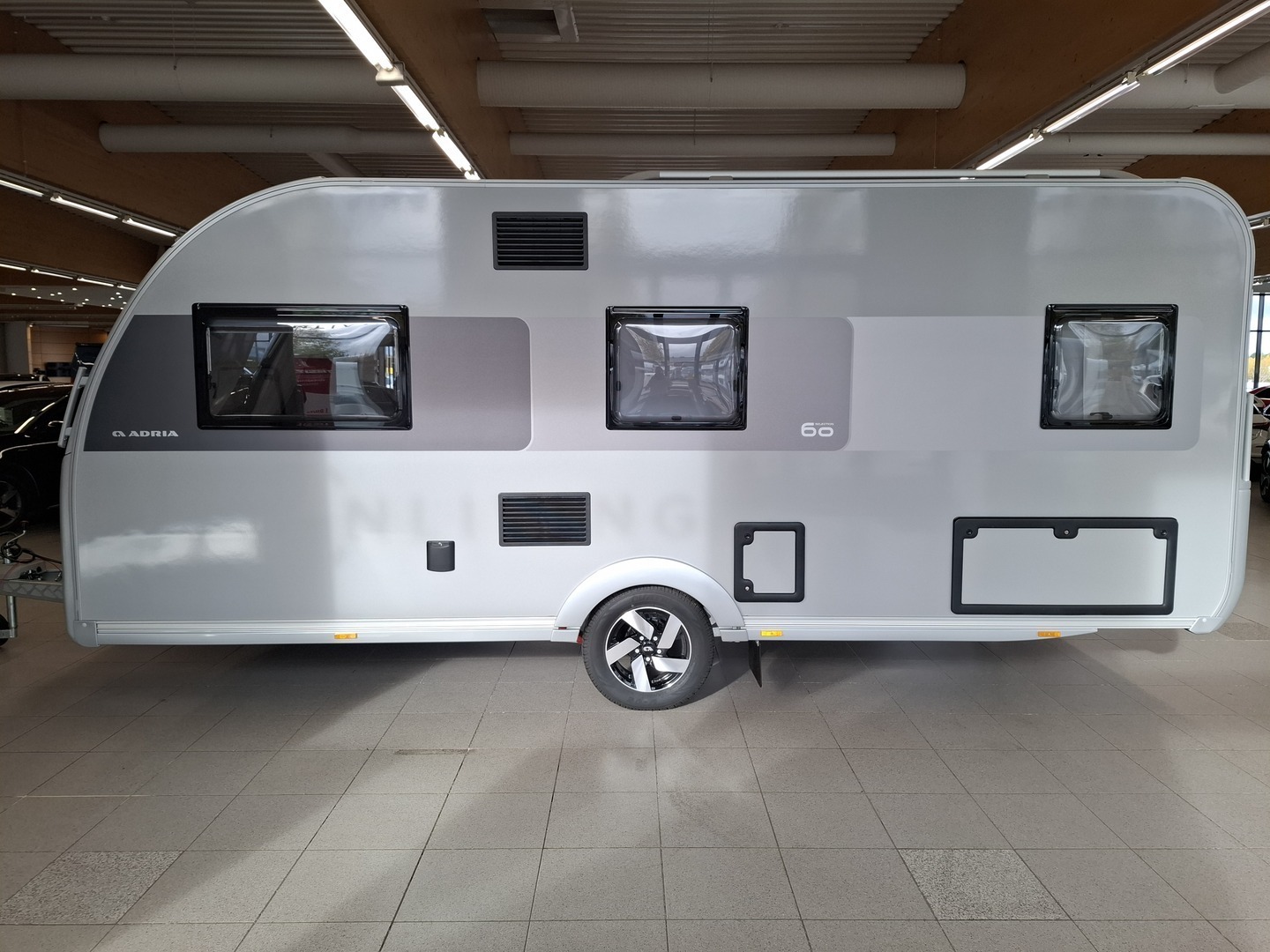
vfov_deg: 58.9
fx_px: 844
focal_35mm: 23
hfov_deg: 73.9
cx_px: 635
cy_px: 476
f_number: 1.8
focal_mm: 5.54
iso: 50
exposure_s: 1/161
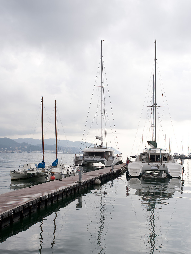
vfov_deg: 41.7
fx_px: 331
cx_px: 89
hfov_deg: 32.2
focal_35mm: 45
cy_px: 161
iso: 200
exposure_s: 1/1000
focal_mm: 35
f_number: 8
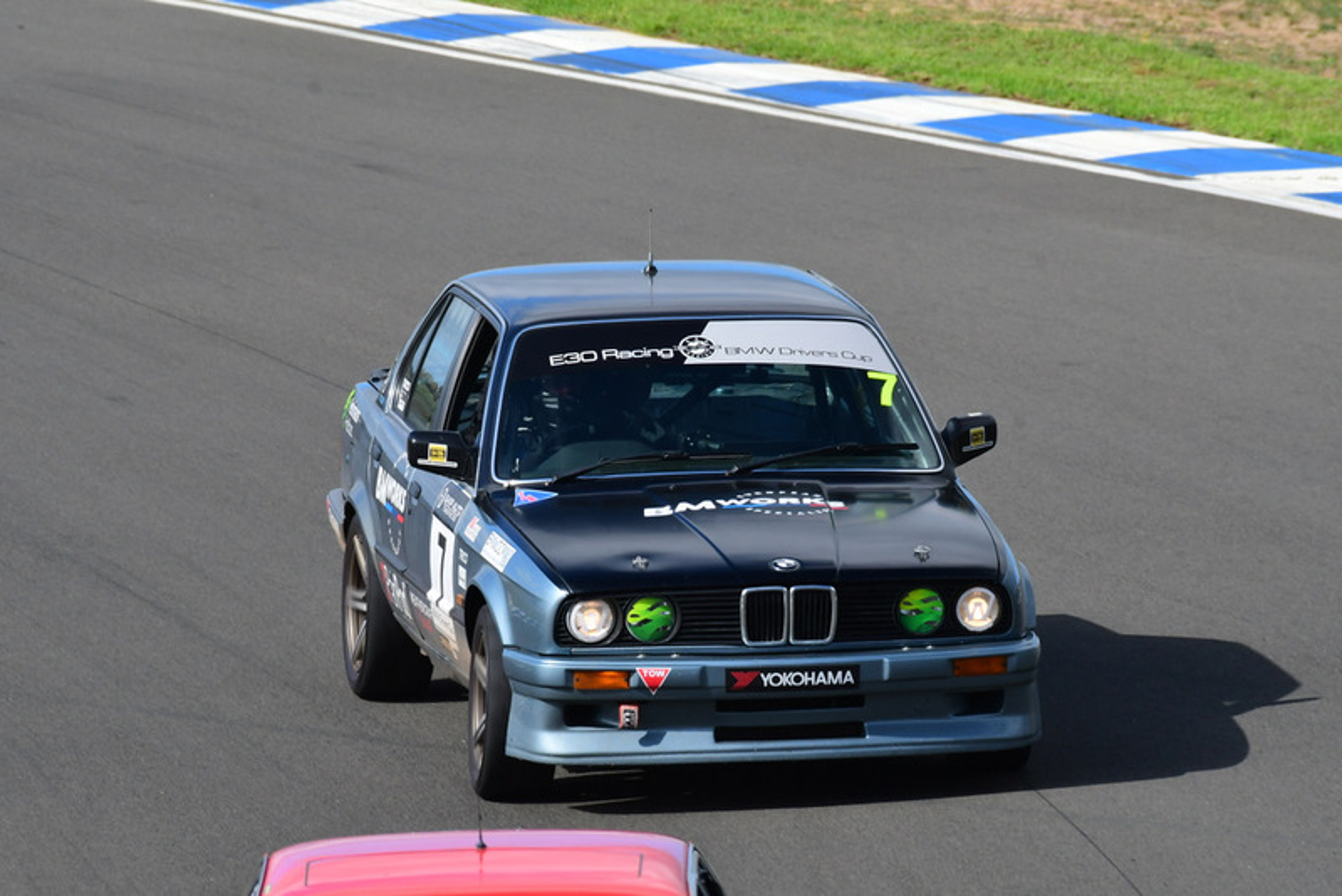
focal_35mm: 750
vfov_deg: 1.8
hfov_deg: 2.7
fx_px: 27967
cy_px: 448
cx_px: 671
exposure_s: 1/640
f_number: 11
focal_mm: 500
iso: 500
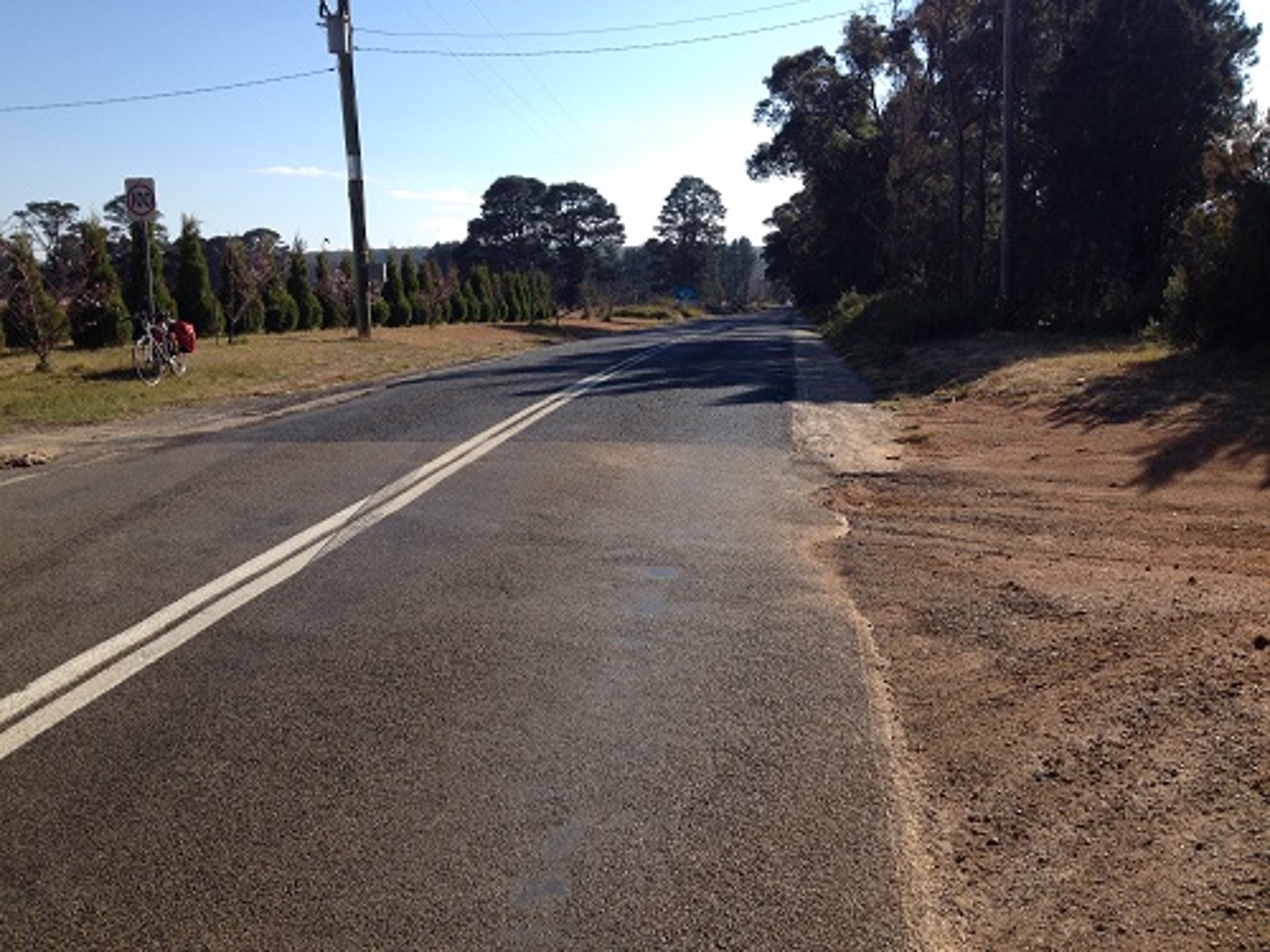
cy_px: 476
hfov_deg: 52.6
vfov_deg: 40.7
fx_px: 1284
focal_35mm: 35
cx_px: 635
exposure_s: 1/1453
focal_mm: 4.28
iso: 50
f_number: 2.4
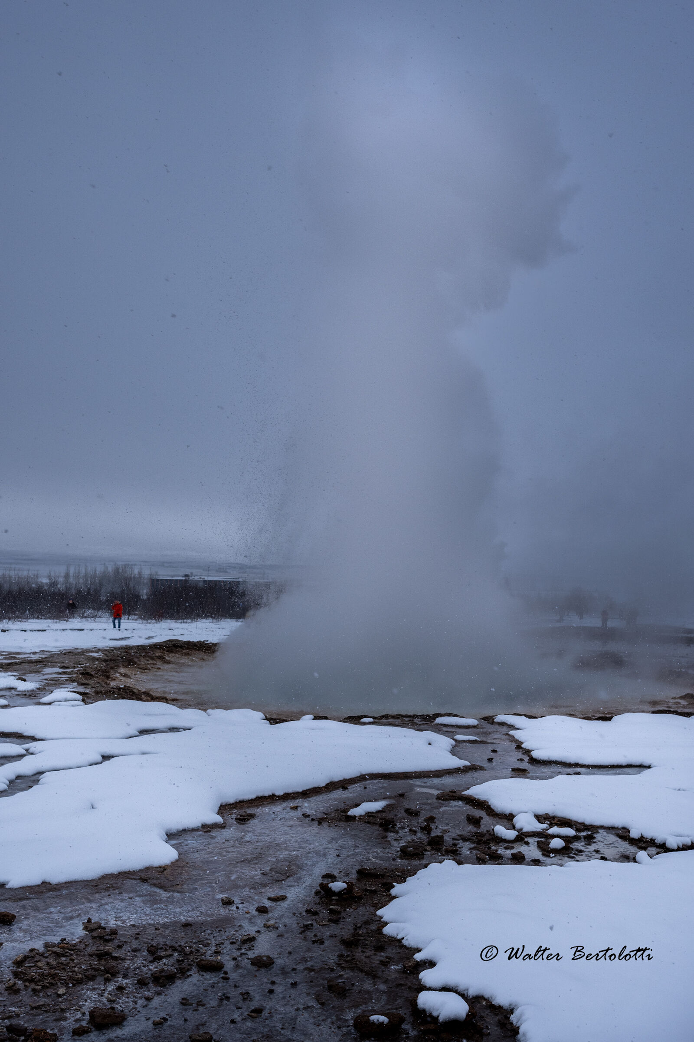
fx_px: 867
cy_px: 521
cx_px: 347
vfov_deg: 61.9
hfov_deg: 43.6
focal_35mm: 30
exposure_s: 1/1000
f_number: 5.6
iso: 100
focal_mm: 20
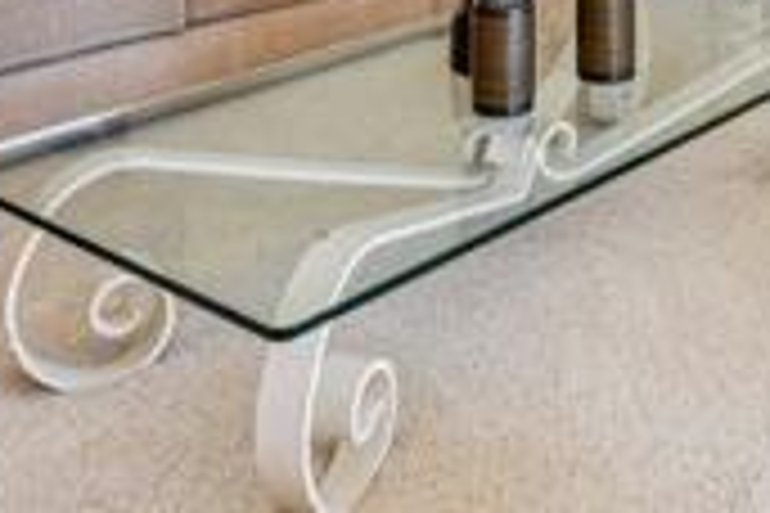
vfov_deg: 18.9
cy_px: -326
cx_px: 725
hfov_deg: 31.5
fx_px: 1283
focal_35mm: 60
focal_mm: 16
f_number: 8
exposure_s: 1/30
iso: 320
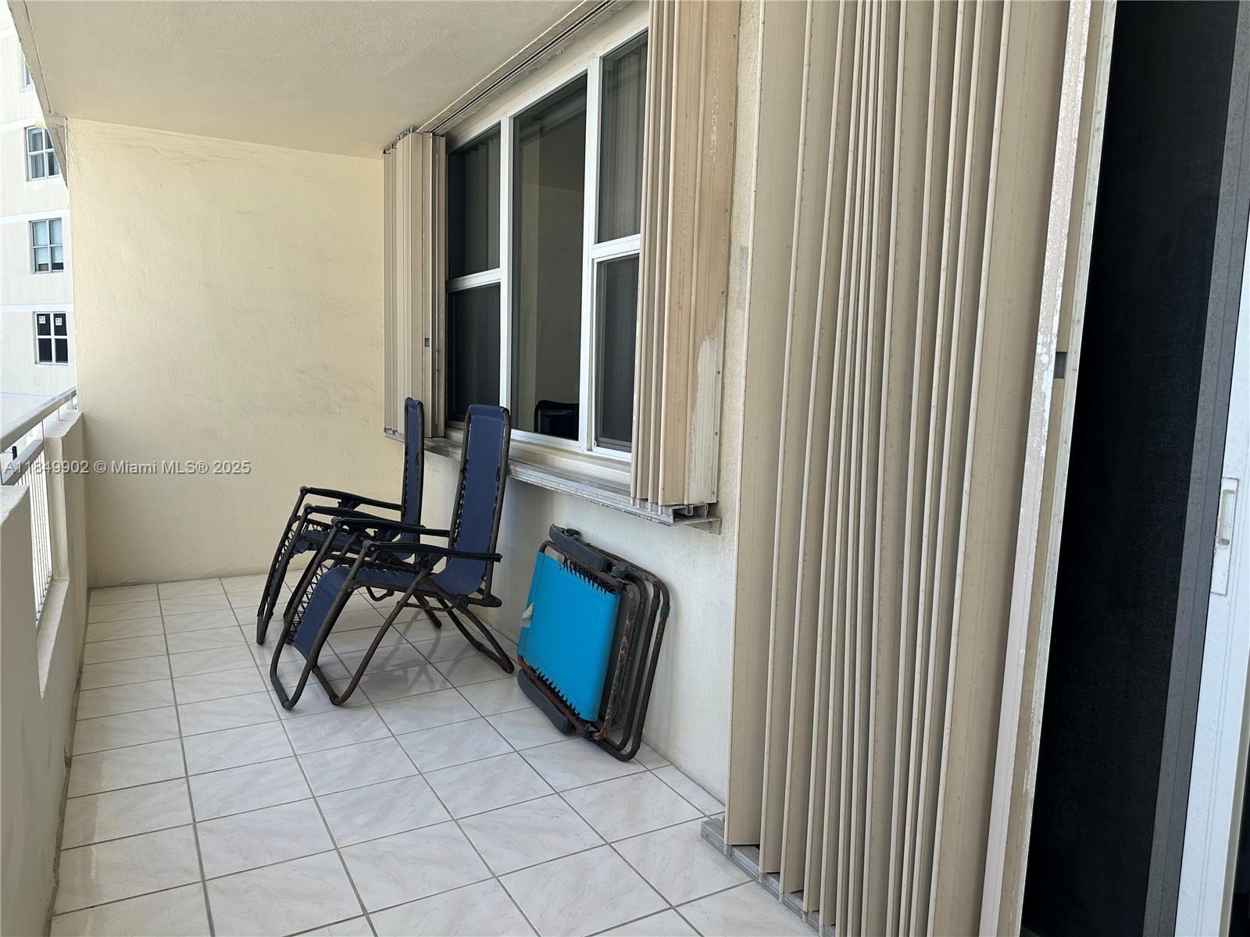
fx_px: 867
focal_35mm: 24
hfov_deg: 71.6
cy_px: 468
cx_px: 625
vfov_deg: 56.8
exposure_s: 1/927
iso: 80
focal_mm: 6.86
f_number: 1.78
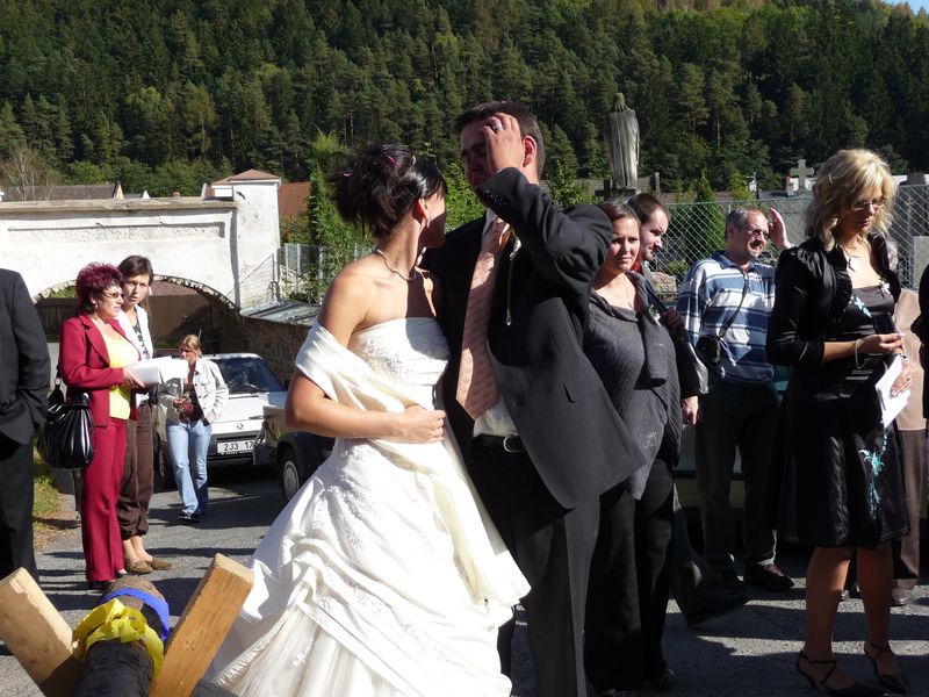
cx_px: 464
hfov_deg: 42.1
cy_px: 348
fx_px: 1208
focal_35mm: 45
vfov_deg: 32.2
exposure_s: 1/640
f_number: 4.1
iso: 100
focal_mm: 7.6
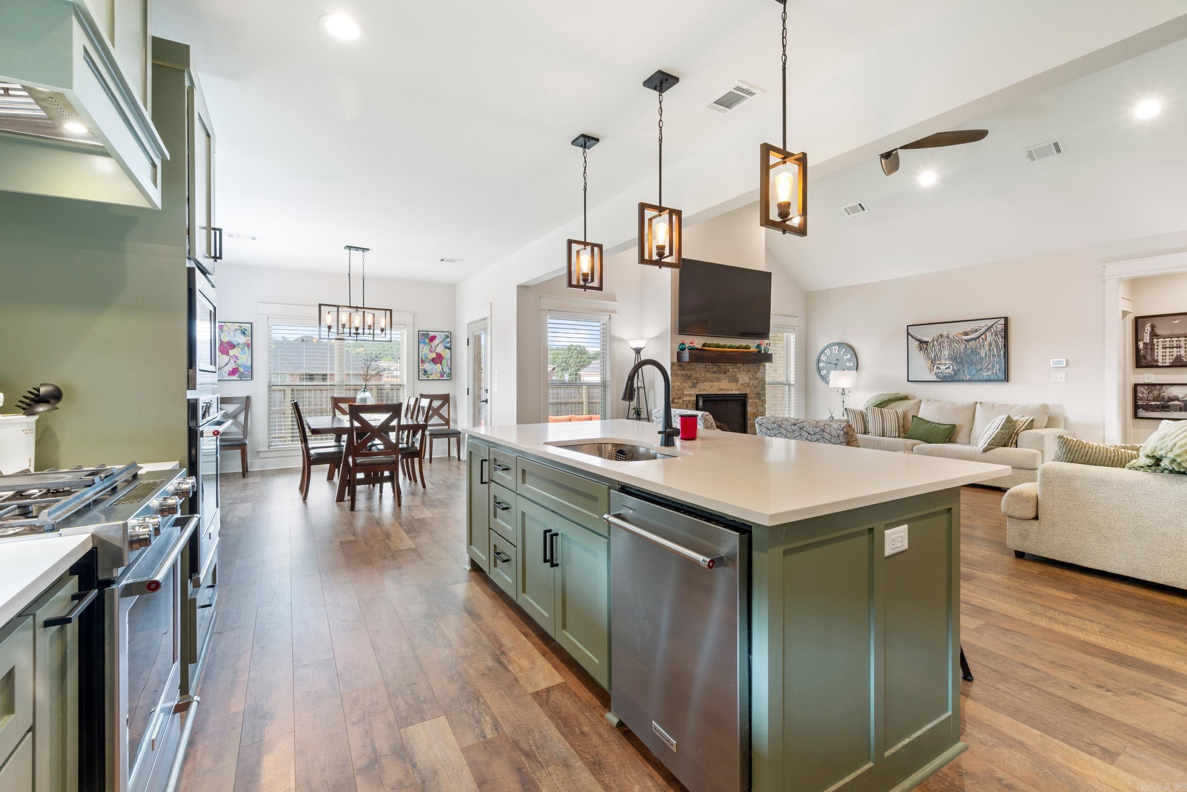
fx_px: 495
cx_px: 594
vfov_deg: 77.3
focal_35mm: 15
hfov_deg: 100.4
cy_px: 396
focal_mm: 10
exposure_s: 1/3
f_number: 9
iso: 250
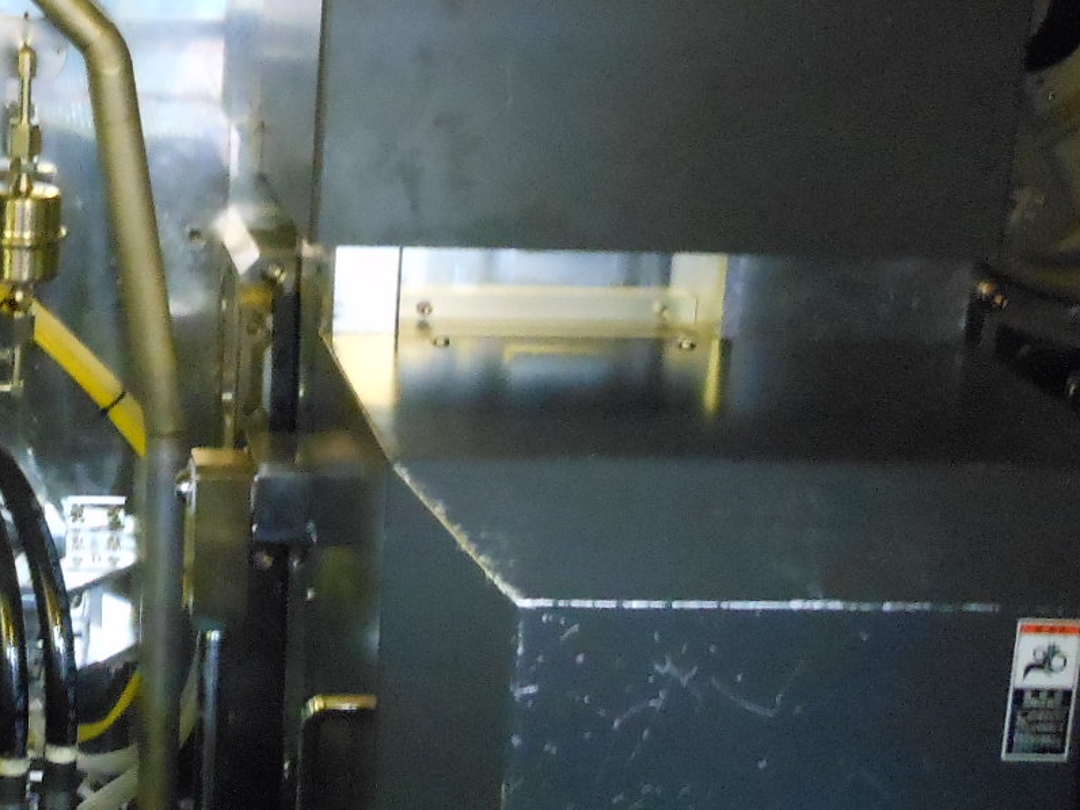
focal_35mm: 72
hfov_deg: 25.8
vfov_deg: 20.3
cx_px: 37
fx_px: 2246
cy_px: 250
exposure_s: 1/6
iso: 800
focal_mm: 5
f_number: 3.7
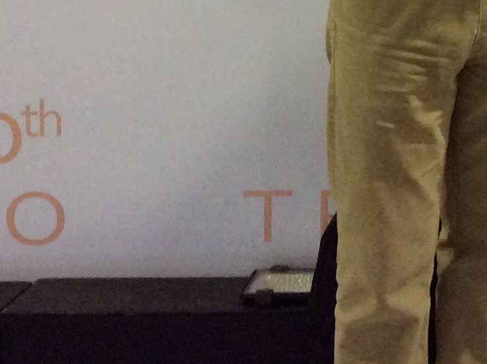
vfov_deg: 11.9
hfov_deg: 16.3
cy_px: -286
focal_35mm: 115
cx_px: 613
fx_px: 1616
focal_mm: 3.3
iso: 125
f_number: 2.4
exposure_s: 1/25
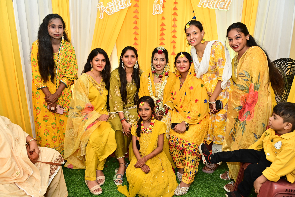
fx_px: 197
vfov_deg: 53.1
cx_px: 148
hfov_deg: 73.7
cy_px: 98
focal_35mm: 24
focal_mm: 24
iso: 1250
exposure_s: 1/200
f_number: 5
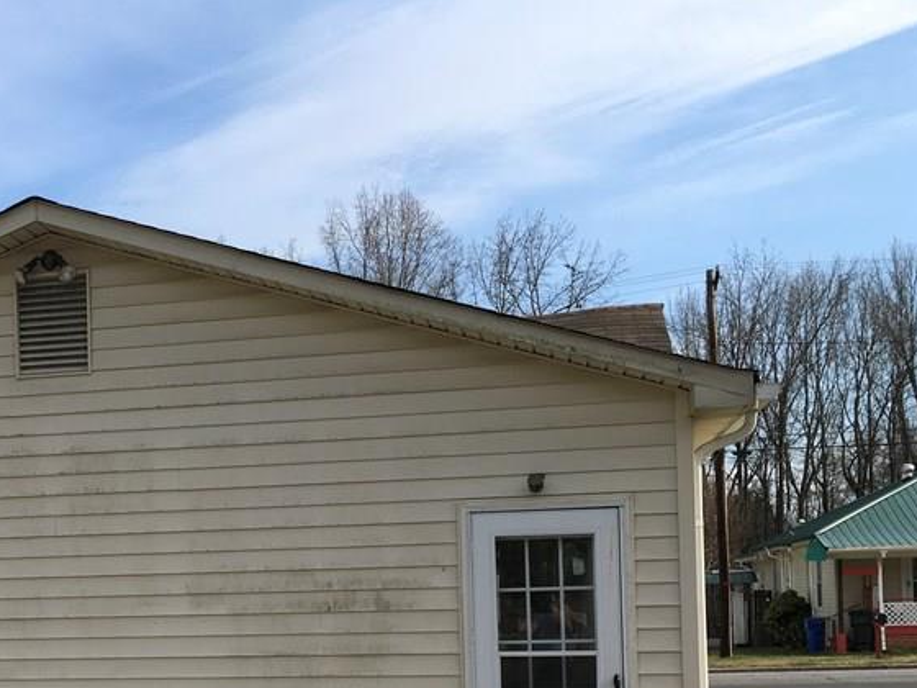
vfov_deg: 26.7
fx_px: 1404
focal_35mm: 53
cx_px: 141
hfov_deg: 34.7
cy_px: 601
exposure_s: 1/1425
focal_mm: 4.15
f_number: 2.2
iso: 25
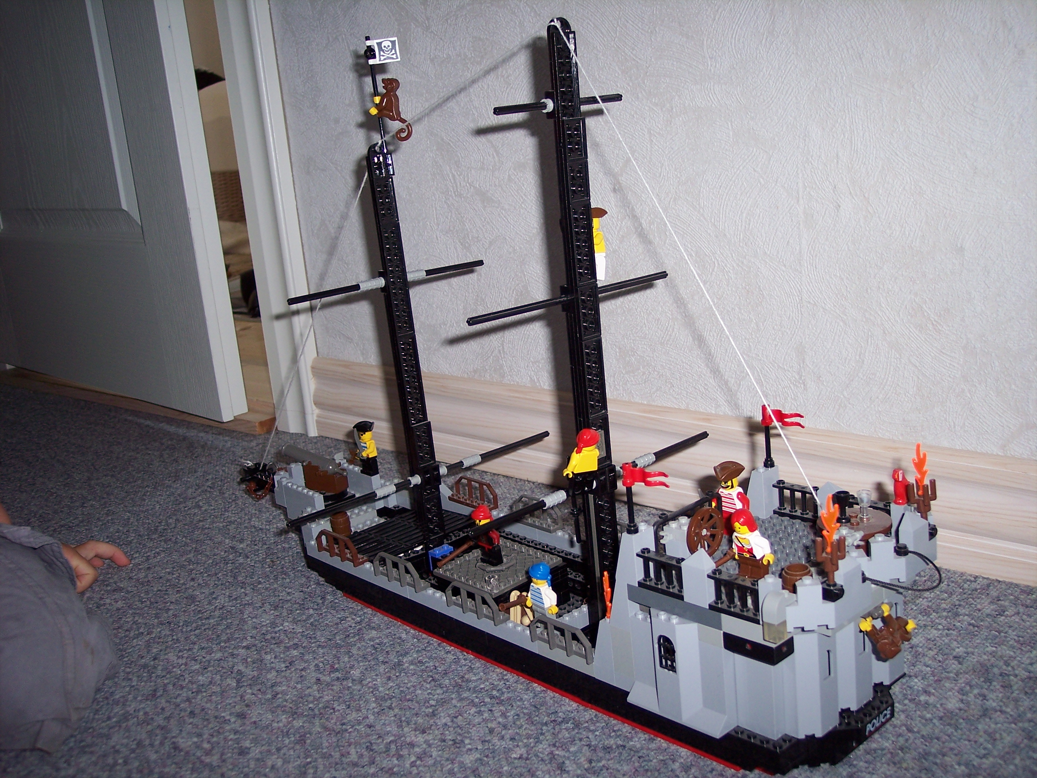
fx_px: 1168
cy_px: 389
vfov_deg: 36.8
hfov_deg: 47.9
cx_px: 518
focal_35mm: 39
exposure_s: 1/60
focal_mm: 8
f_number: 2.8
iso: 100
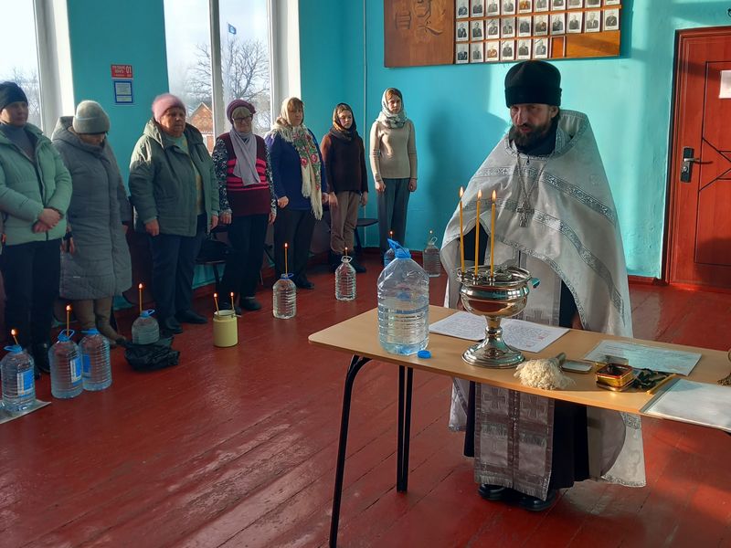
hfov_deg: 65.3
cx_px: 366
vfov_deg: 51.4
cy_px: 274
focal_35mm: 27
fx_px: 570
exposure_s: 1/100
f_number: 1.8
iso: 32
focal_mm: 4
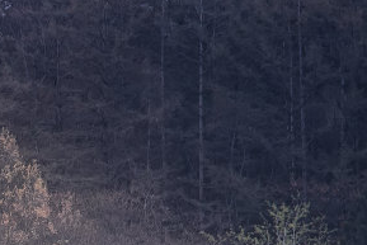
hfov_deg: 3.5
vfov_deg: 2.4
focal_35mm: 581
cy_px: 623
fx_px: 5926
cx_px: -262
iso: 100
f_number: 8
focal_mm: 105
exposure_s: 10
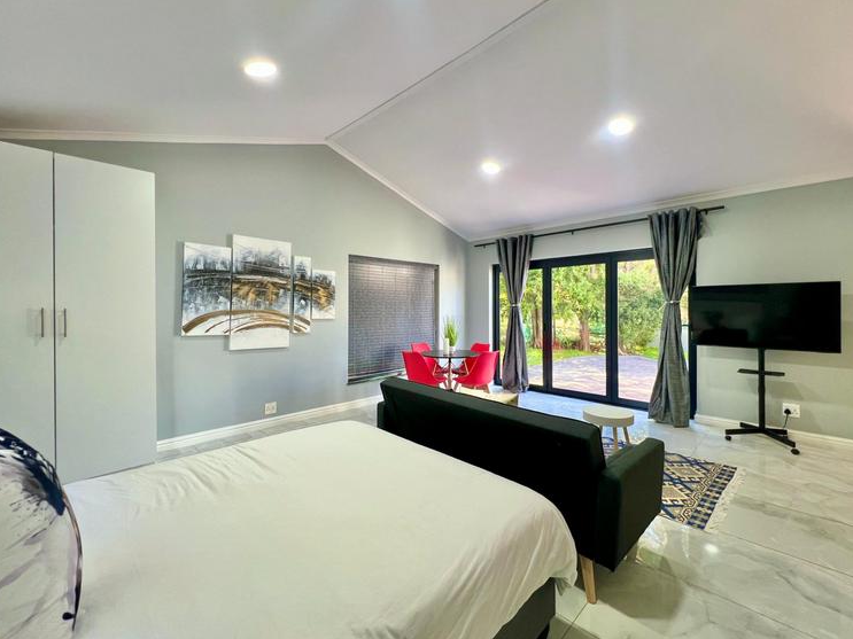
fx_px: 345
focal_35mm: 14
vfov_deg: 85.6
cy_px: 305
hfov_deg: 101.9
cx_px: 452
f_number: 1.8
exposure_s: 1/100
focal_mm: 1.57
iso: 160
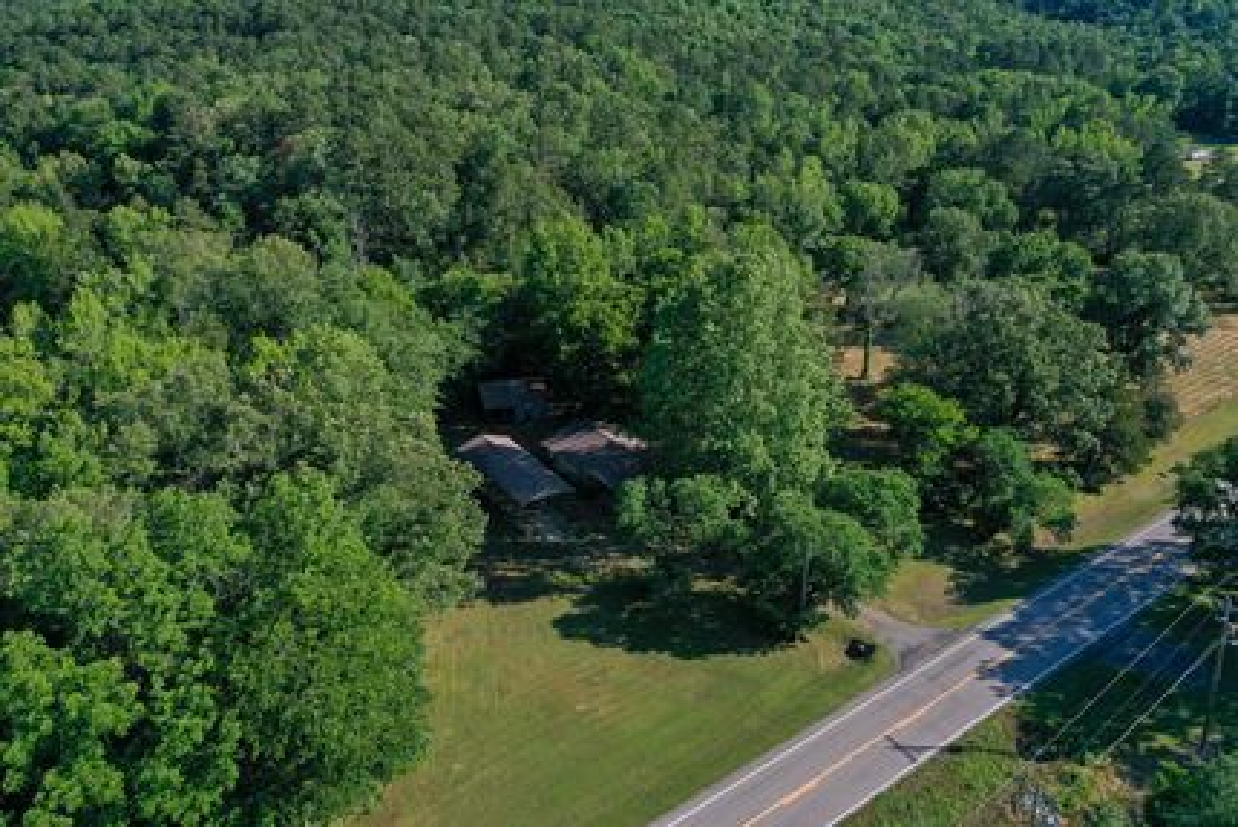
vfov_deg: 46.4
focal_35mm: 28
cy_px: 414
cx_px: 619
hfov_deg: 65.5
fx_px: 963
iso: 100
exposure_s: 1/400
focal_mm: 10.26
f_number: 5.6
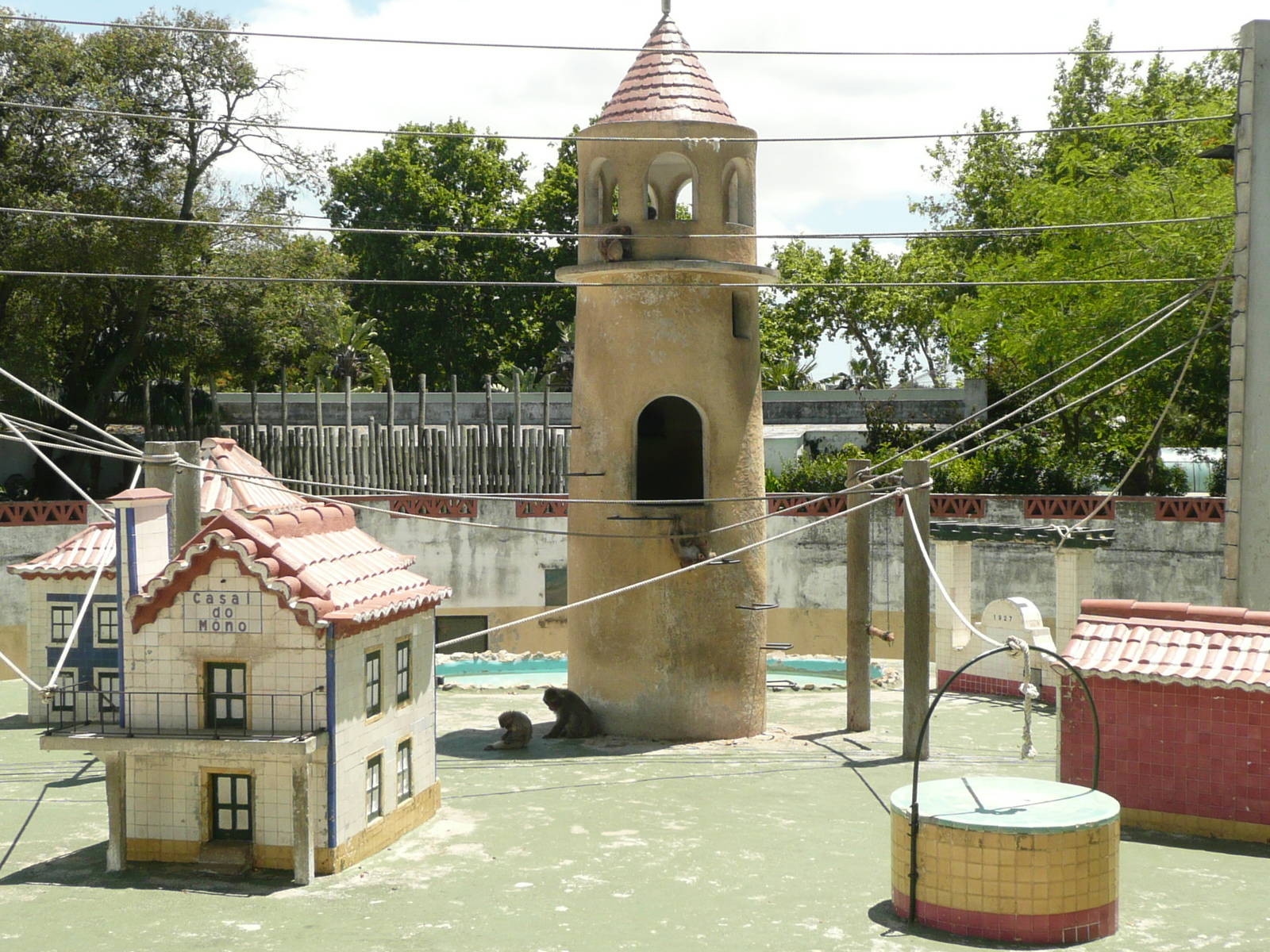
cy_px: 476
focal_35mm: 45
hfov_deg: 42.1
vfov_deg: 32.2
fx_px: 1651
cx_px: 635
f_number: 3.4
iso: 100
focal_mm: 4.9
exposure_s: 1/640
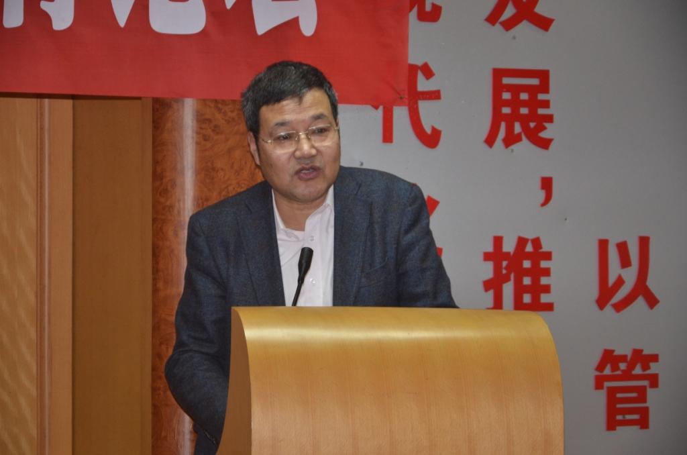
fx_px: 2285
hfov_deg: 17.1
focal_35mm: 120
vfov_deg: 11.4
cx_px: 344
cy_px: 228
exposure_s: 1/60
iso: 800
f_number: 5.3
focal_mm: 80
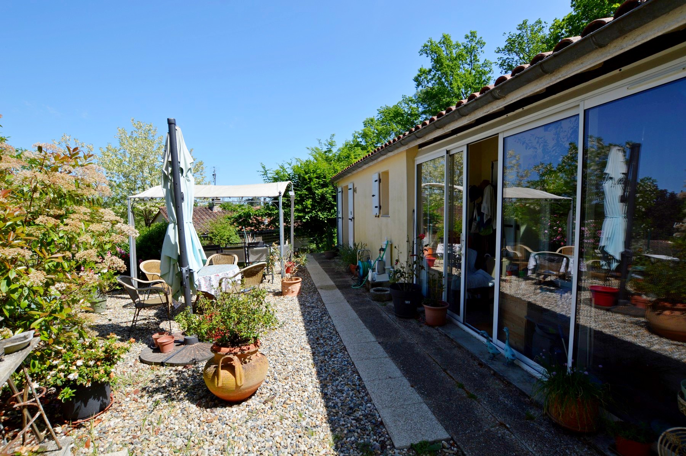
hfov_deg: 100.4
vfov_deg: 77.2
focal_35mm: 15
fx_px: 286
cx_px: 343
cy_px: 228
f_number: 7.1
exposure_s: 1/200
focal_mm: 10
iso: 100
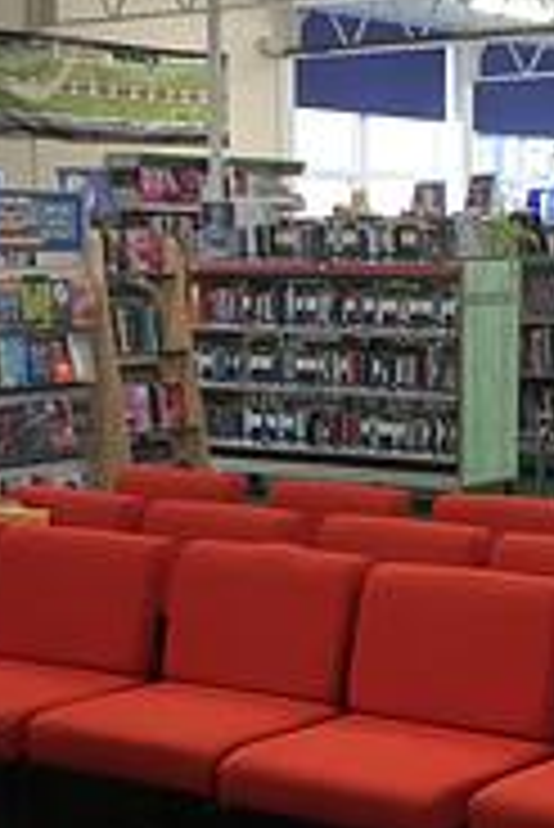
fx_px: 1889
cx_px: 405
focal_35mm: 82
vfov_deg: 24.7
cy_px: 506
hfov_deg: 16.6
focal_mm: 4.15
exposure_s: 1/33
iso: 50
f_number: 2.2
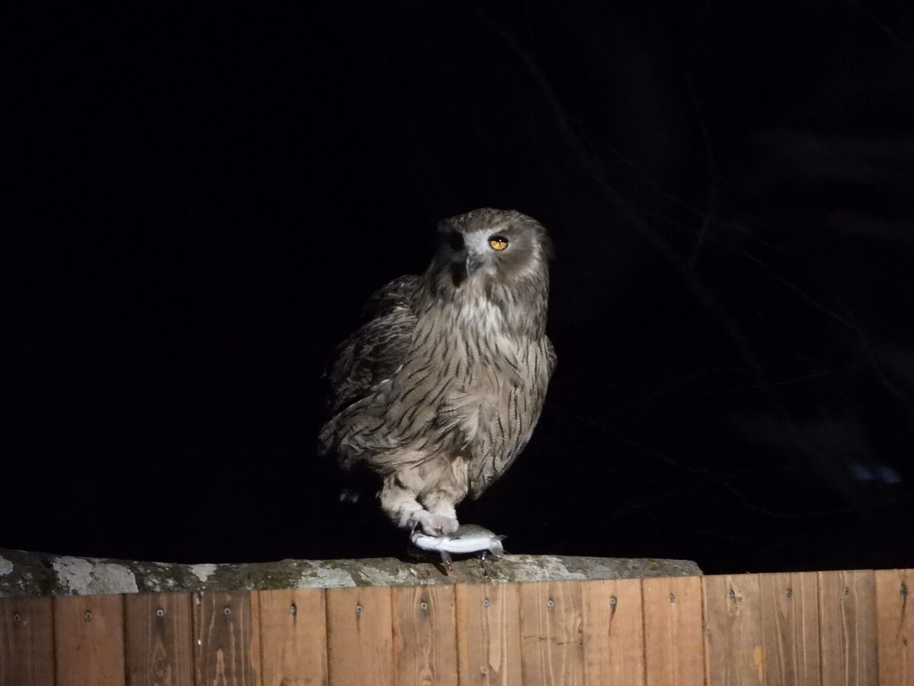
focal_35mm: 185
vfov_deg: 8.0
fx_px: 4885
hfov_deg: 10.7
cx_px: 457
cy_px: 343
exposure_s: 1/30
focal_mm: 33.2
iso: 1600
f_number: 5.6
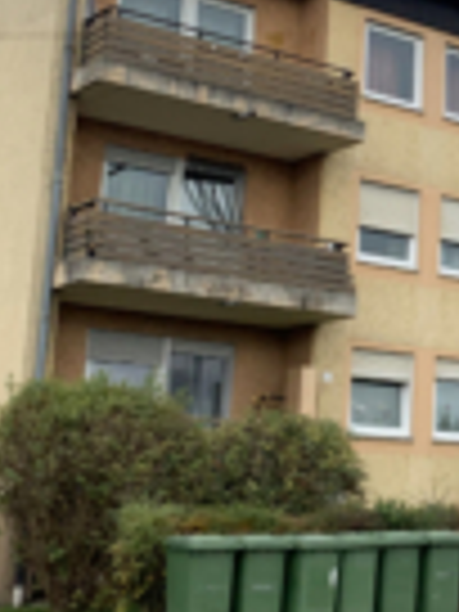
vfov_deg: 28.1
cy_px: 225
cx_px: 518
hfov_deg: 20.2
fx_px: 1220
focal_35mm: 69
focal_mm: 4.2
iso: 25
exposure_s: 1/1560
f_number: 1.8
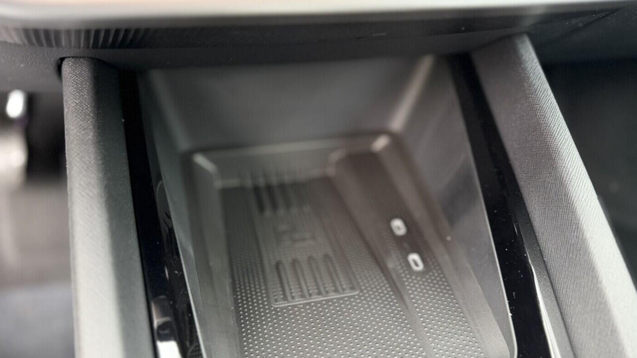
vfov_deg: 42.5
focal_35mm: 27
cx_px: 324
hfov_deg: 69.9
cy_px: 226
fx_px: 456
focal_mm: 6.76
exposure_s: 1/60
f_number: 1.78
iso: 640
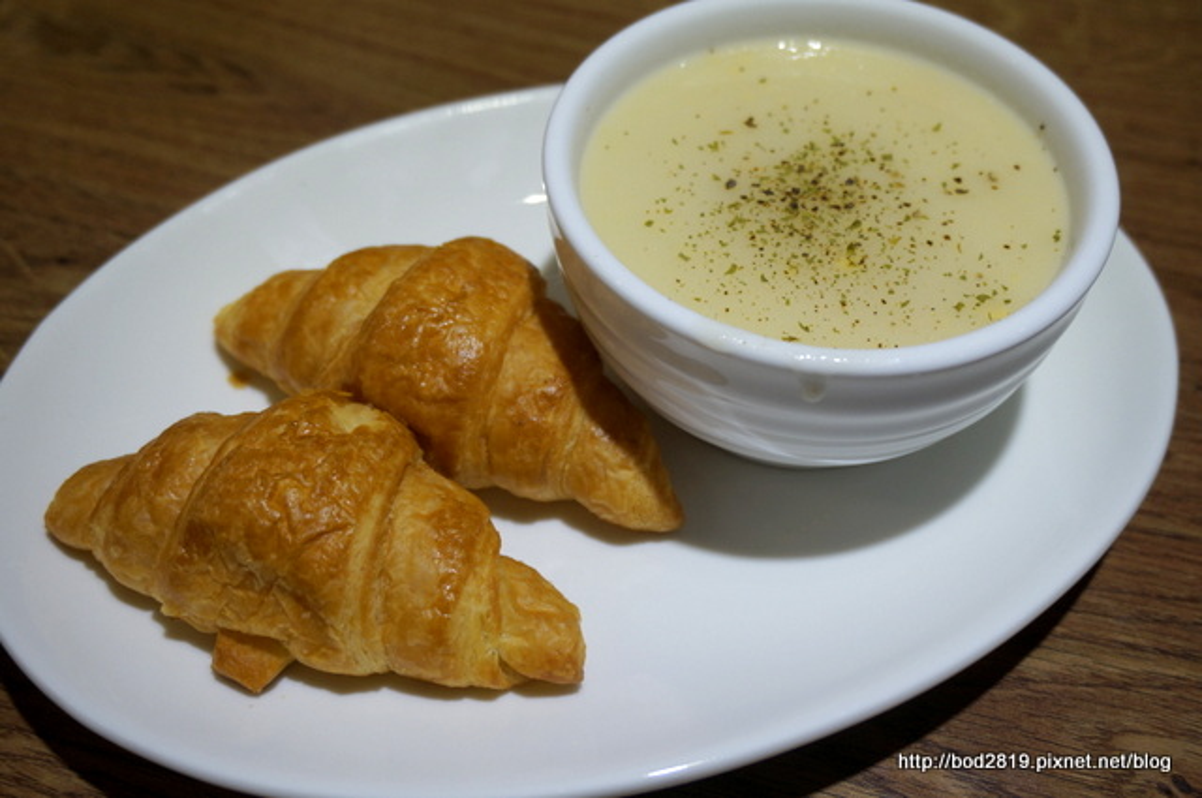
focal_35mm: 40
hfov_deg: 48.0
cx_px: 601
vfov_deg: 32.9
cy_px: 399
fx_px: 1351
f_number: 4.5
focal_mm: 27
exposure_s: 1/60
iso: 200
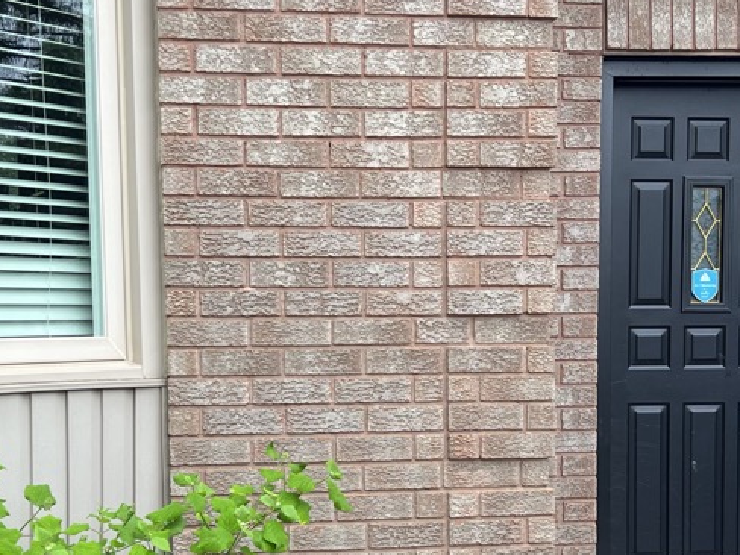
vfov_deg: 22.7
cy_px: 419
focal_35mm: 64
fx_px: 1368
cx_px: 419
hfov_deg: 30.2
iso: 40
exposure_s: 1/271
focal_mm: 5.7
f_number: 1.5
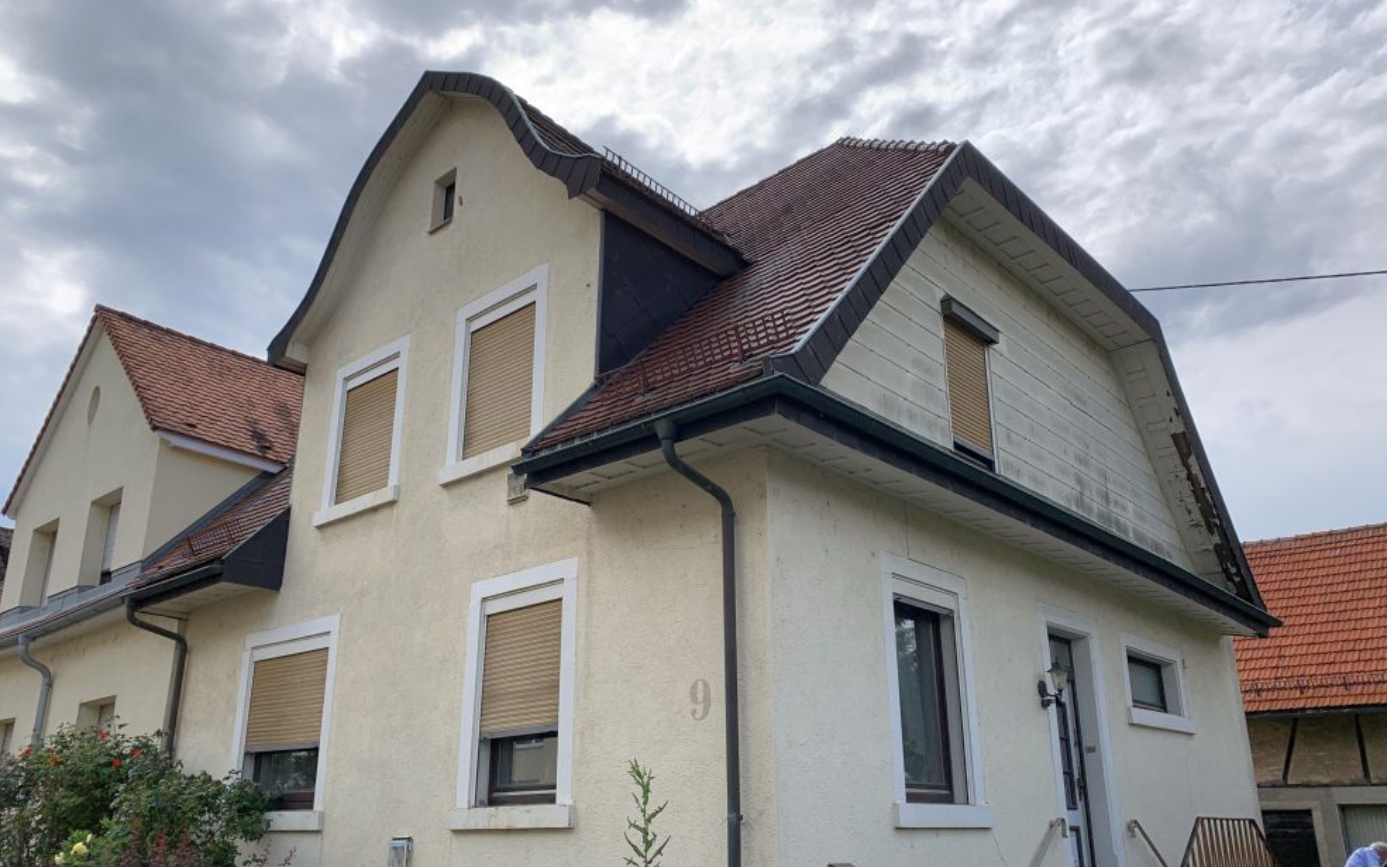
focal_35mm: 28
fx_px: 1058
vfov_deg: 44.4
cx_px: 691
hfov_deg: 66.5
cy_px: 499
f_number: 1.8
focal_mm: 4.25
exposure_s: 1/2364
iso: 25
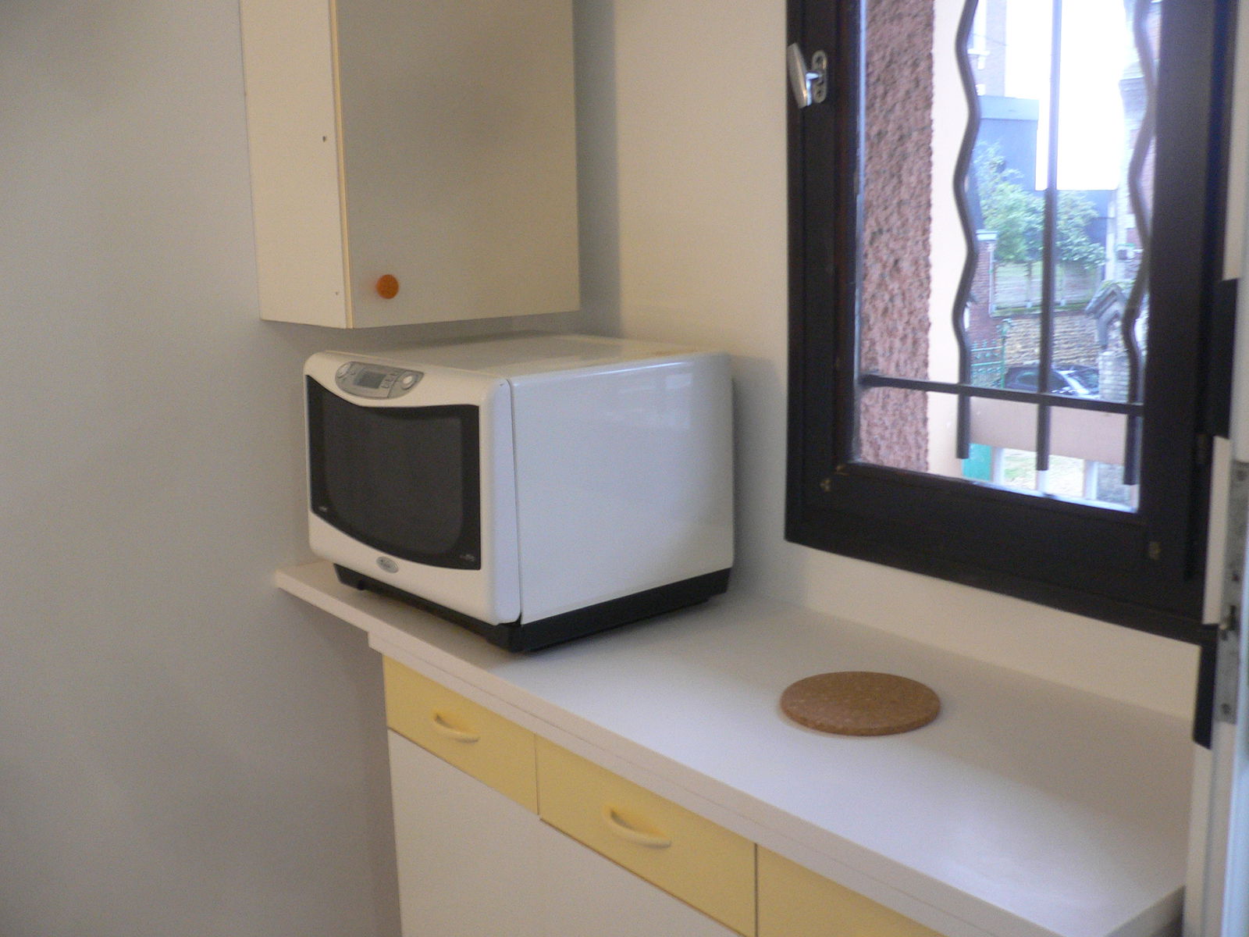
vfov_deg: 40.7
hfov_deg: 52.6
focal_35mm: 35
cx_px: 624
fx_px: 1263
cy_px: 468
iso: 200
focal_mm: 5.8
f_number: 2.8
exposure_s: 1/15
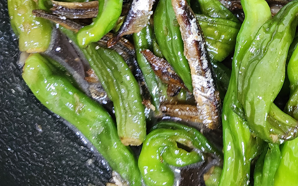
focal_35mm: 62
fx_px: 504
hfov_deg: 30.5
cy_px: -64
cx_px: 301
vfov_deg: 19.2
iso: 640
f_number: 1.8
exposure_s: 1/40
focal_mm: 6.4
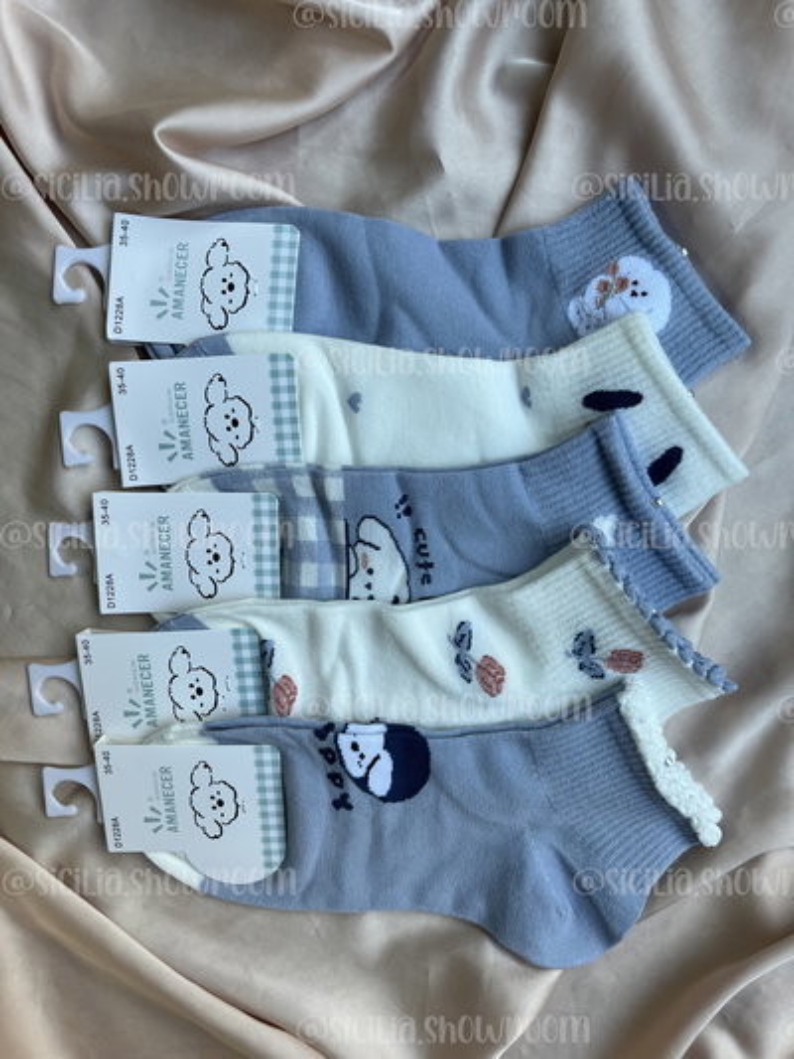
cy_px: 530
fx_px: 795
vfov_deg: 67.3
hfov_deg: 53.1
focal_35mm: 26
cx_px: 397
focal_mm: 5.1
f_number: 1.6
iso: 40
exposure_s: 1/121
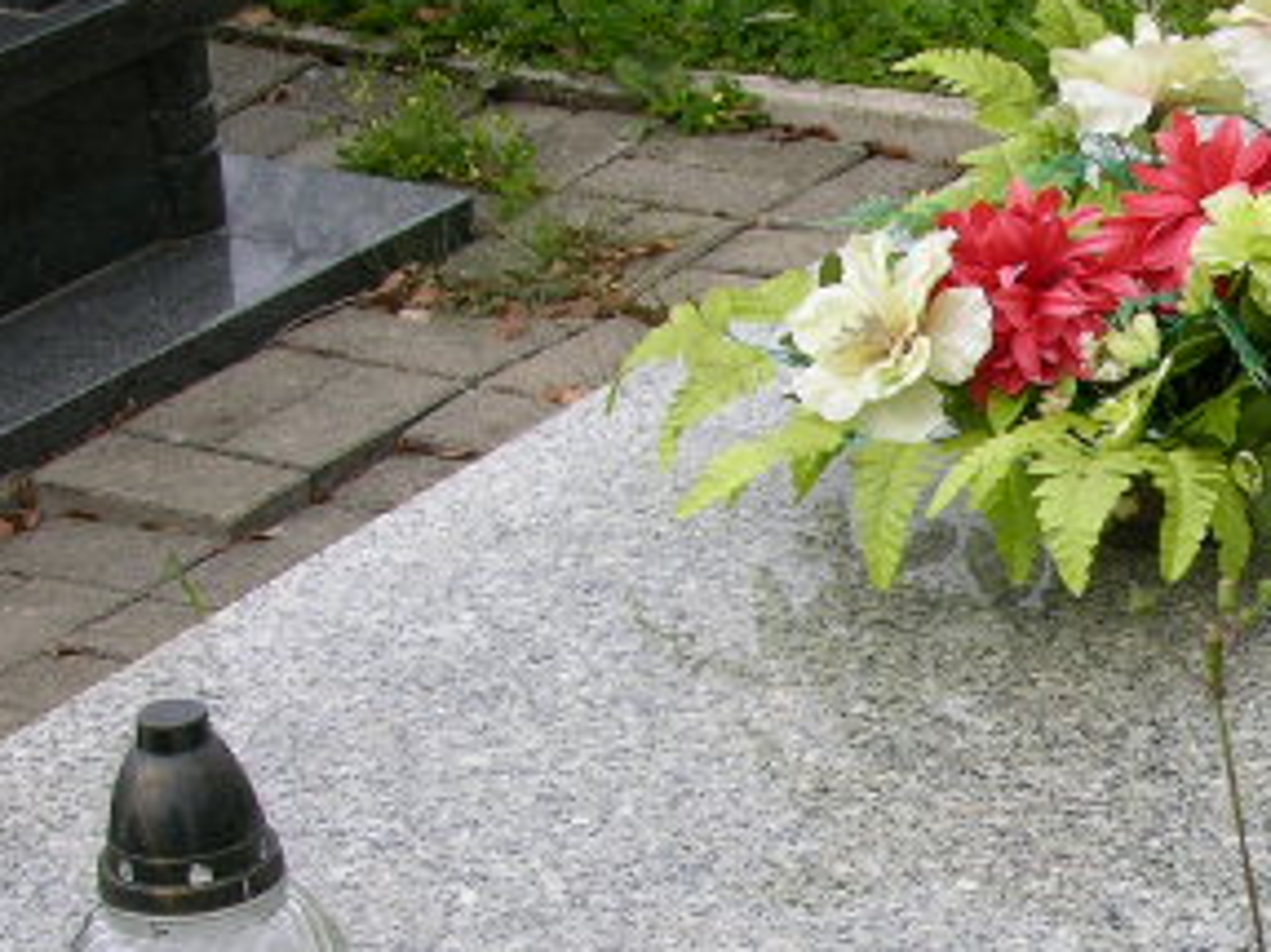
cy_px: 793
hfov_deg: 15.2
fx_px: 4588
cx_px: 1528
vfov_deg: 11.8
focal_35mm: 125
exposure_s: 1/175
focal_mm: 8.9
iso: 50
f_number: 5.6
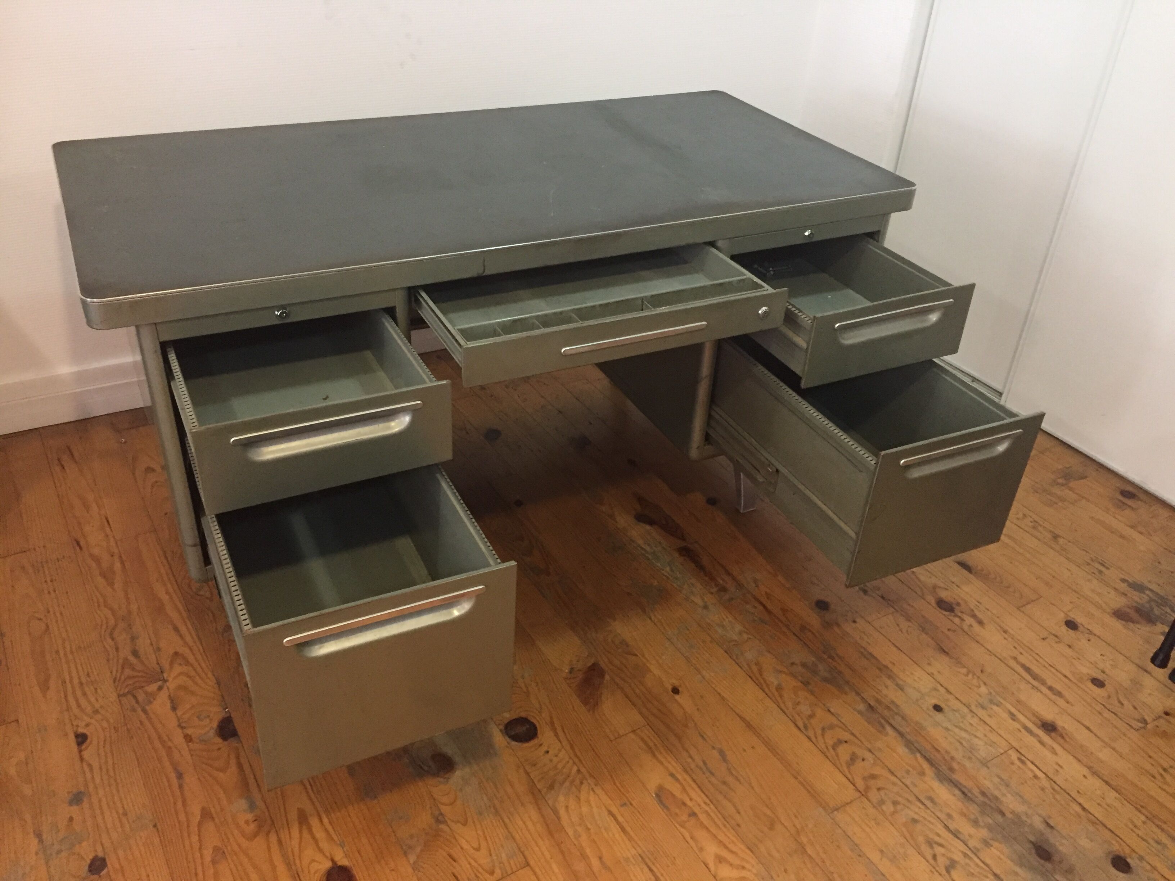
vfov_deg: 48.2
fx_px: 984
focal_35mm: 29
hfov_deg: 61.7
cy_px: 440
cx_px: 588
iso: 250
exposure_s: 1/25
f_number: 2.2
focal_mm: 4.15
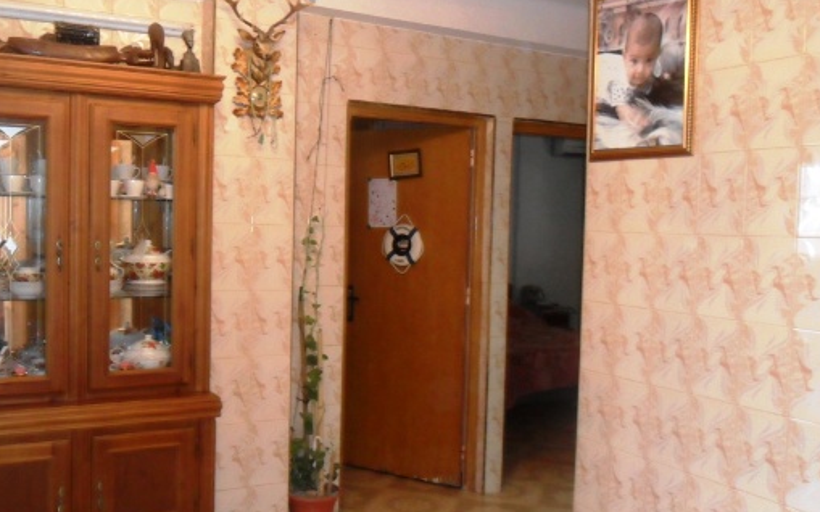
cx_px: 361
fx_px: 804
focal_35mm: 36
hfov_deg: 53.9
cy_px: 264
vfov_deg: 35.3
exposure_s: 1/45
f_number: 3.5
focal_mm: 4.9
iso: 320
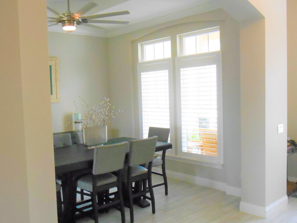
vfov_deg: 40.7
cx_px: 121
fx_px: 300
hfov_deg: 52.3
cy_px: 111
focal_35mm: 35
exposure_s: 1/100
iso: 800
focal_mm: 4.7
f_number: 3.4
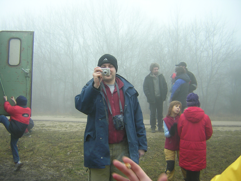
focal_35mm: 36
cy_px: 90
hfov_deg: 51.4
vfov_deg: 39.7
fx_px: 251
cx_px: 120
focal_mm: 4.7
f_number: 2.6
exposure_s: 1/43.2
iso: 100
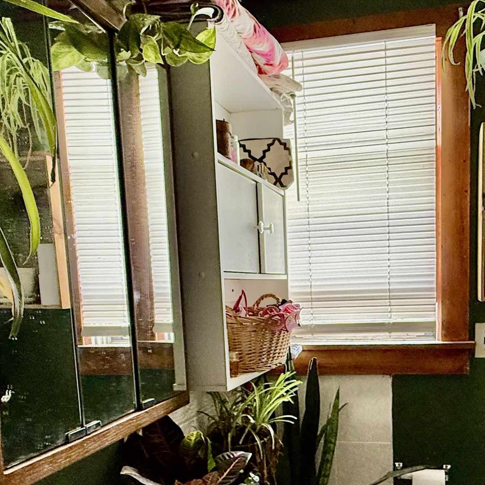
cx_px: 343
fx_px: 555
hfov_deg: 46.1
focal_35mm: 35
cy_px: 356
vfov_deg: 45.8
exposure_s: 1/99
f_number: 2.2
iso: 250
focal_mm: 2.22
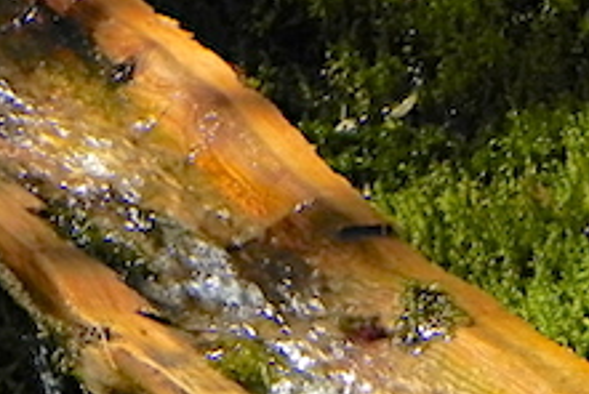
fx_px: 4571
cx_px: 1085
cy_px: 837
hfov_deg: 7.2
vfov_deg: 4.8
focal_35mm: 279
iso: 160
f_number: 5.6
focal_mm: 11.8
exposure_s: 1/238
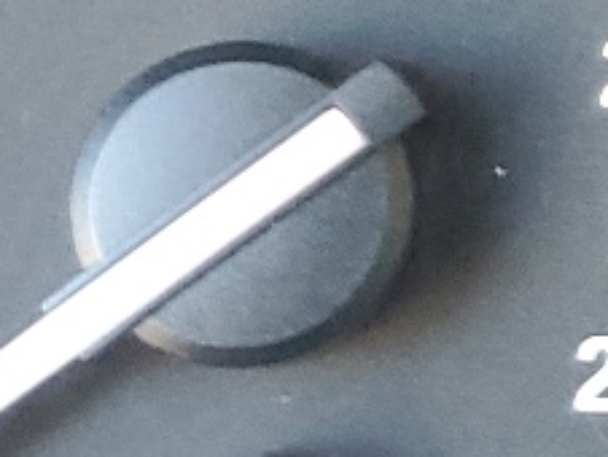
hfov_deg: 9.7
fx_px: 3235
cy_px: -38
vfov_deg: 8.0
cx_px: 1369
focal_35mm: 184
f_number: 1.5
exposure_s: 1/60.2
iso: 140
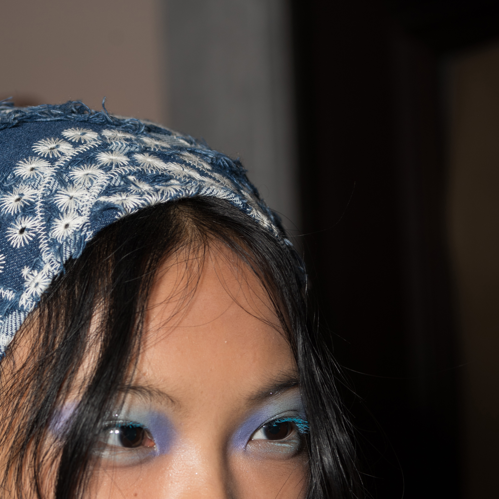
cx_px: 107
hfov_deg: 11.3
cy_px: 528
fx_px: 2512
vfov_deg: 11.2
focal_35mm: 154
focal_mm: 70
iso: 64
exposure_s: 1/250
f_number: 5.6
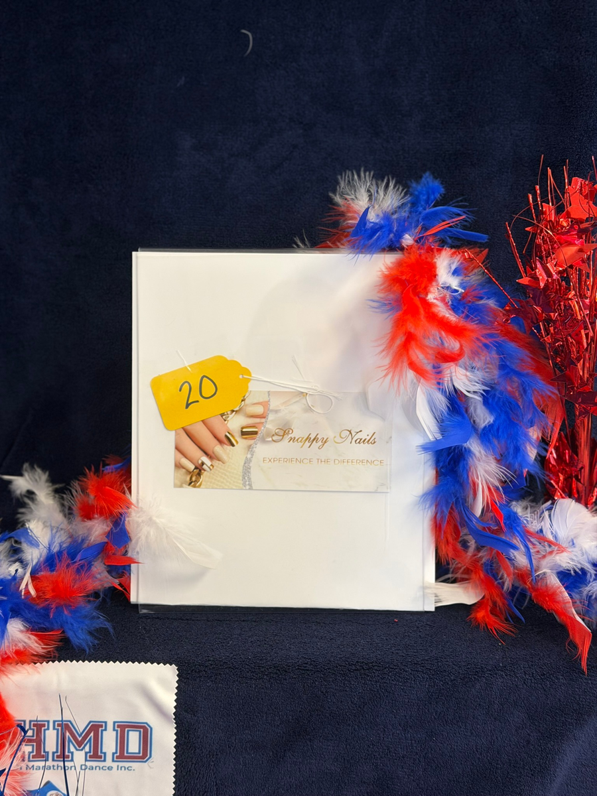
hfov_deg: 30.3
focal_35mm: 48
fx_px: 1104
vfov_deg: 39.7
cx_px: 298
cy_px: 398
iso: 200
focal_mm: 6.76
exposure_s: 1/40
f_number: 1.78
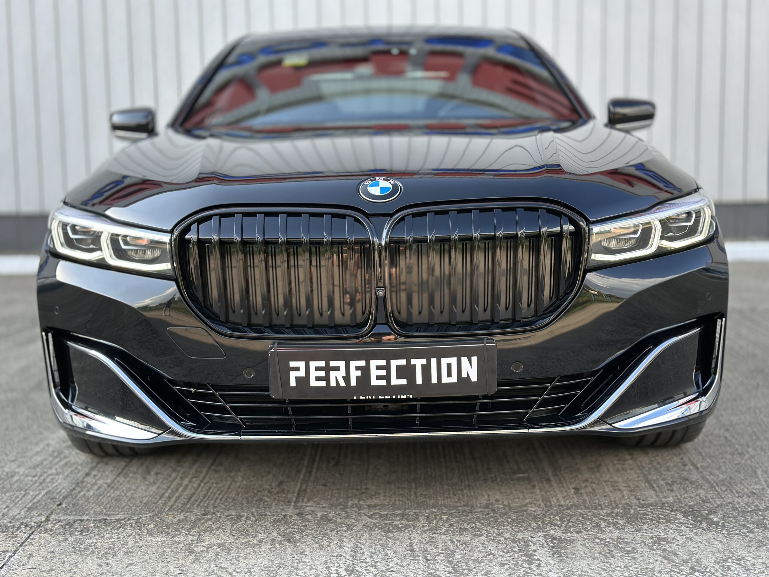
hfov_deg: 39.7
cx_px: 384
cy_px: 288
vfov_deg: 30.3
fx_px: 1066
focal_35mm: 48
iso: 100
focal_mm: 6.86
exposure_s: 1/487
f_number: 1.78
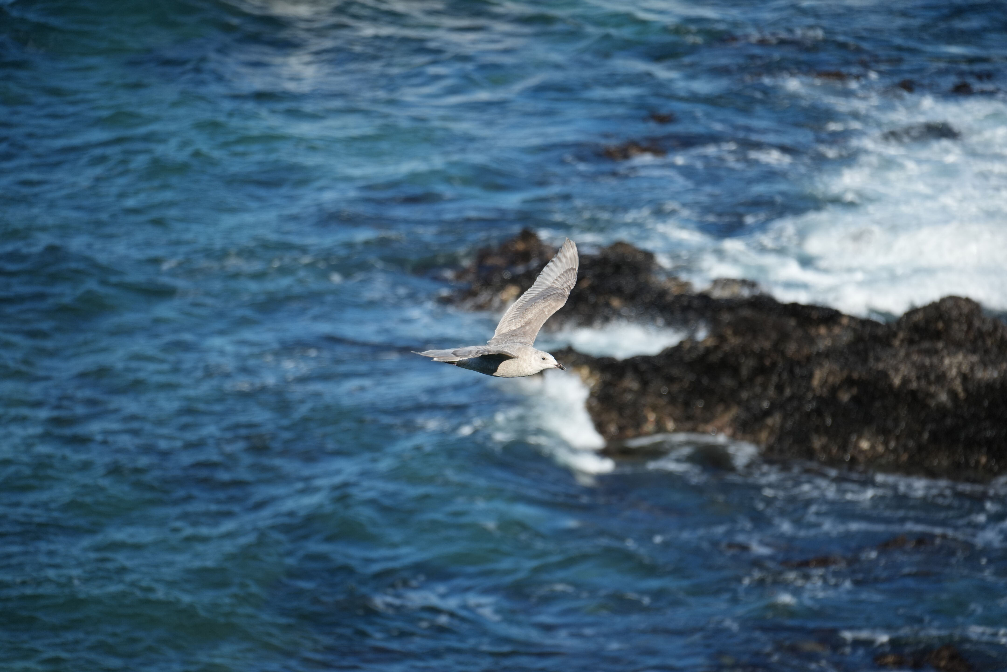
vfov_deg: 4.6
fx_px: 8391
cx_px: 504
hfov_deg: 6.9
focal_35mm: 300
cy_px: 336
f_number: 7.1
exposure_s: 1/1250
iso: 500
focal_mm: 300
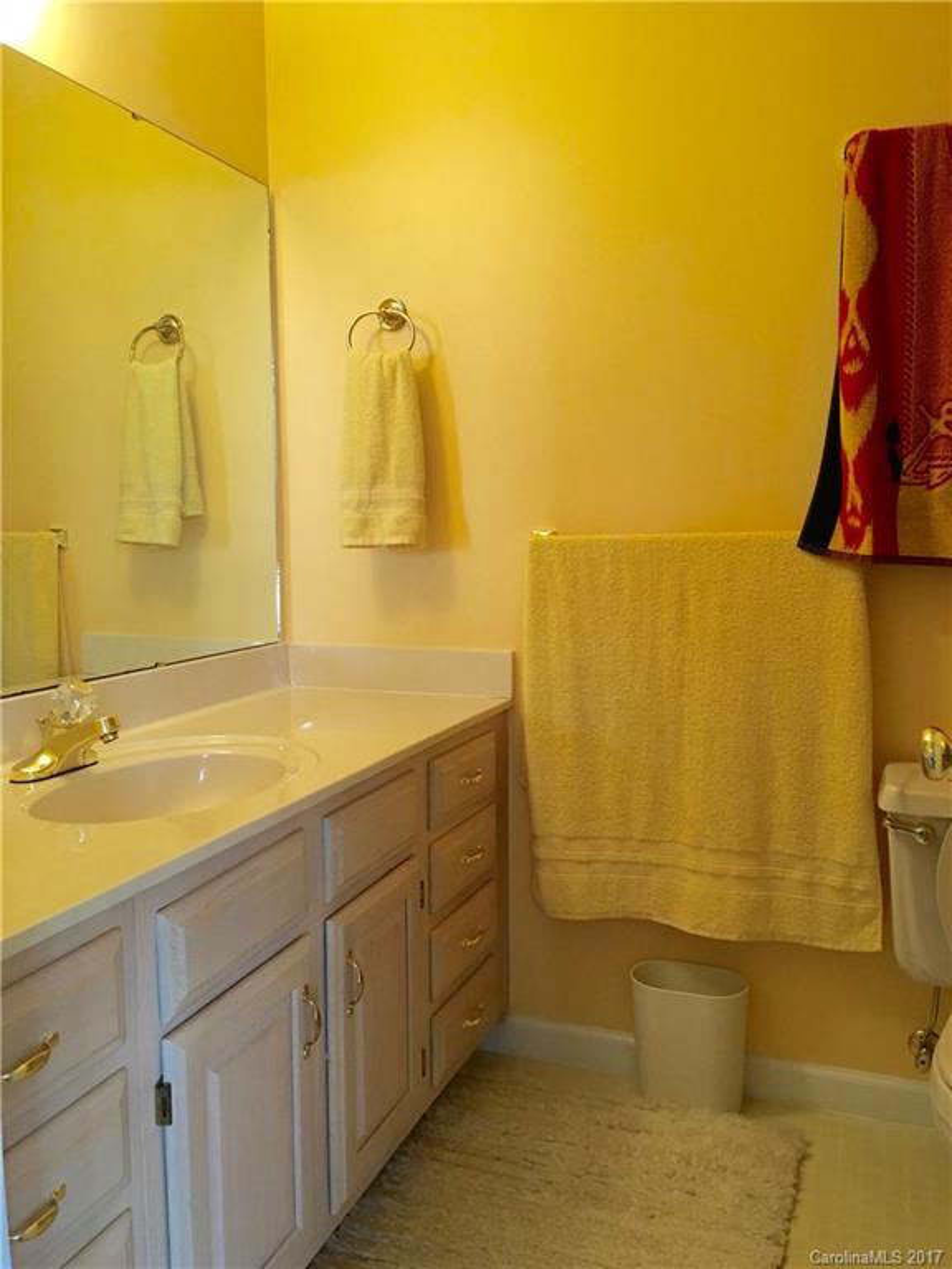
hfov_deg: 48.2
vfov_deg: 61.7
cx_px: 476
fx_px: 1063
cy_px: 634
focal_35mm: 29
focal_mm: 4.15
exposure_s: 1/15
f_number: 2.2
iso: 64
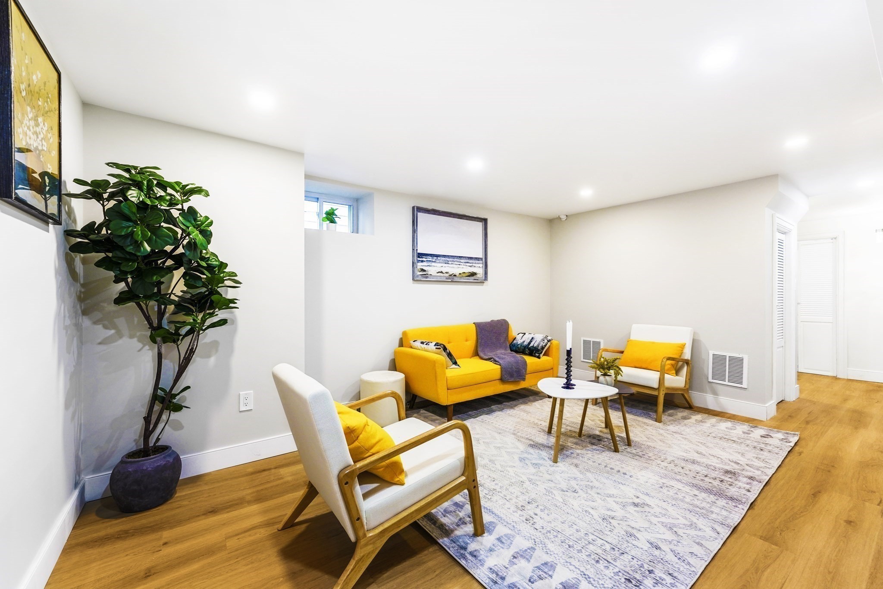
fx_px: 343
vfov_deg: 81.2
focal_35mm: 14
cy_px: 294
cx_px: 442
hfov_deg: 104.3
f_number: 8
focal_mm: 14
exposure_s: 1/15
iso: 320
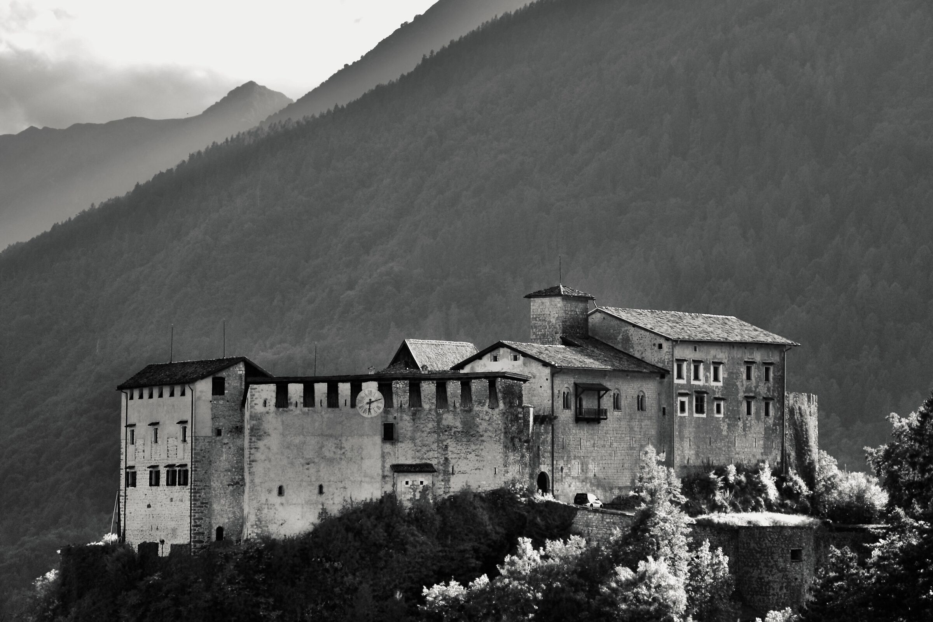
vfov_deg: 12.2
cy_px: 311
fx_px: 2915
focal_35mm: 112
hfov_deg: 18.2
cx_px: 466
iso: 200
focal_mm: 75
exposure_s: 1/320
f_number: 5.6
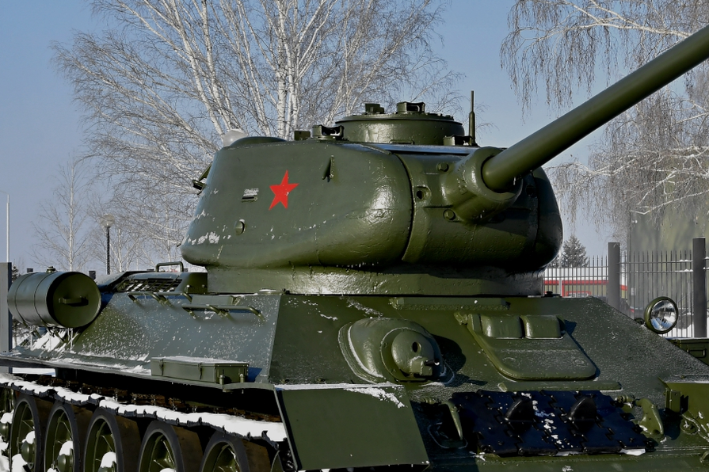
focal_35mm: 93
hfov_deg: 21.9
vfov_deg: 14.7
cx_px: 425
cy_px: 219
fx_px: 1831
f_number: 11
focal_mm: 35
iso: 200
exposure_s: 1/350
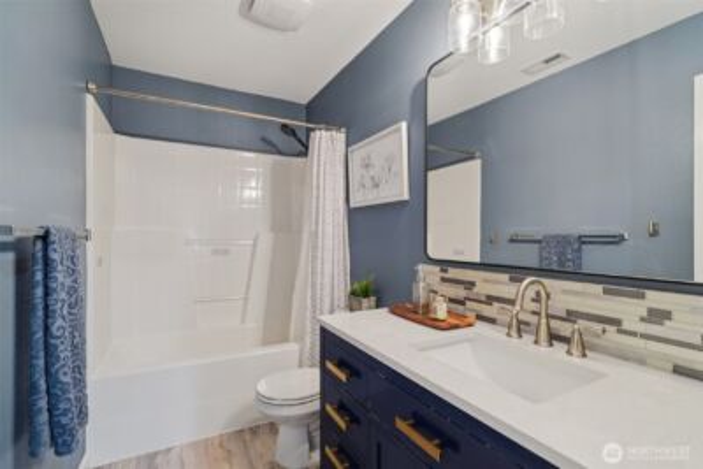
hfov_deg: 96.7
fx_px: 313
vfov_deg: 73.8
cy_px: 234
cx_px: 352
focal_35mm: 16
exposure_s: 1/10
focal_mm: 16
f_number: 8
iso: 1600
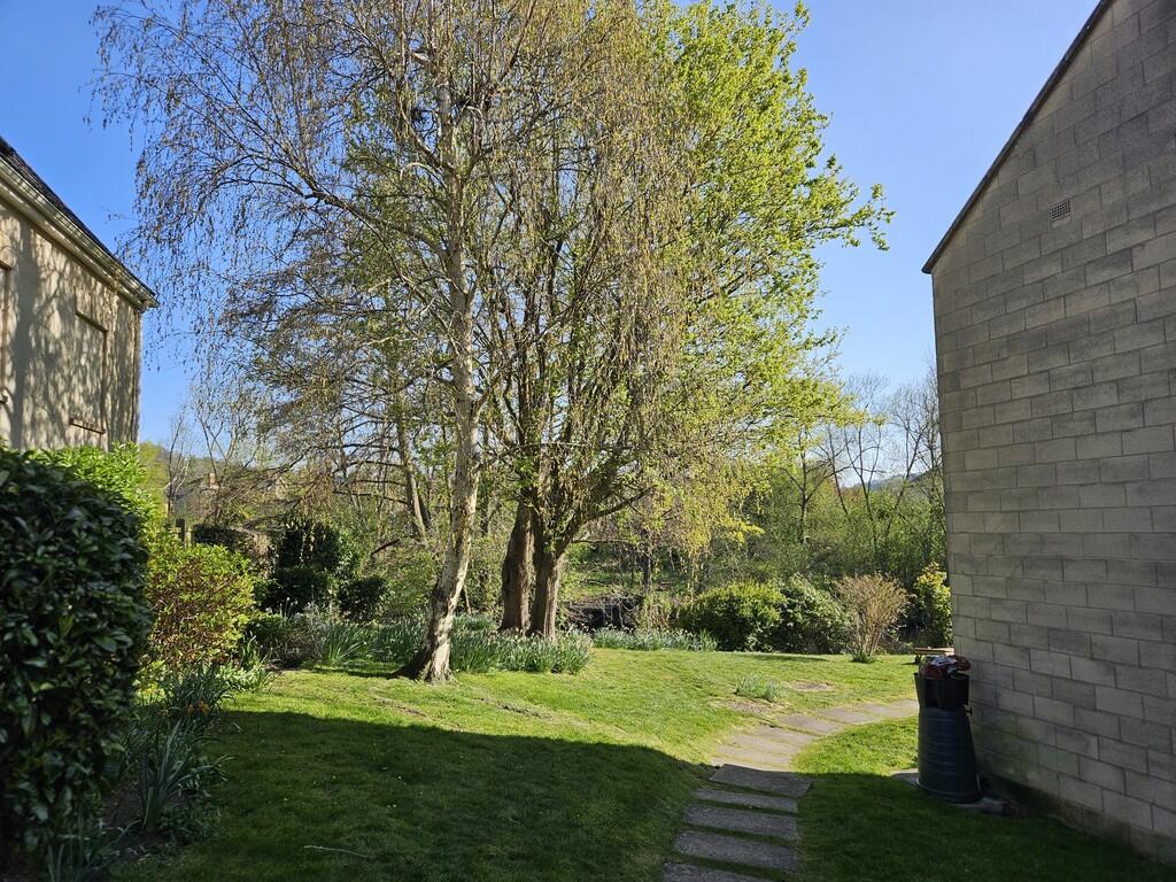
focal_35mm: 23
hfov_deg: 73.9
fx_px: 781
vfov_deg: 58.9
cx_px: 588
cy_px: 441
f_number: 1.8
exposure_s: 1/927
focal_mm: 5.4
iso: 25
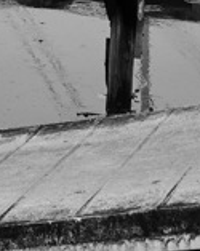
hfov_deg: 6.0
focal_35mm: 255
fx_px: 1892
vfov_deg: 7.4
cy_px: -211
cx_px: -123
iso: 200
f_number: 4.5
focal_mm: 20
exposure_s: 1/640
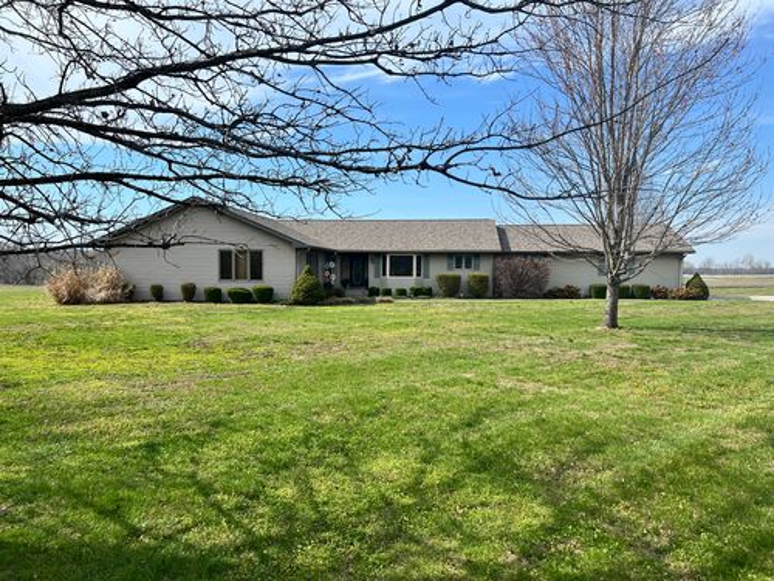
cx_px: 387
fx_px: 581
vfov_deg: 53.1
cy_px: 290
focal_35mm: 26
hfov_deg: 67.3
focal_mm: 5.7
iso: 50
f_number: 1.5
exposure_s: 1/3704
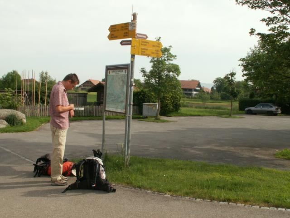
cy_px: 109
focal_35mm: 35
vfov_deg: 40.7
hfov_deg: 52.6
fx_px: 293
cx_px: 145
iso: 50
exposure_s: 1/80
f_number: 8
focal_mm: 5.86
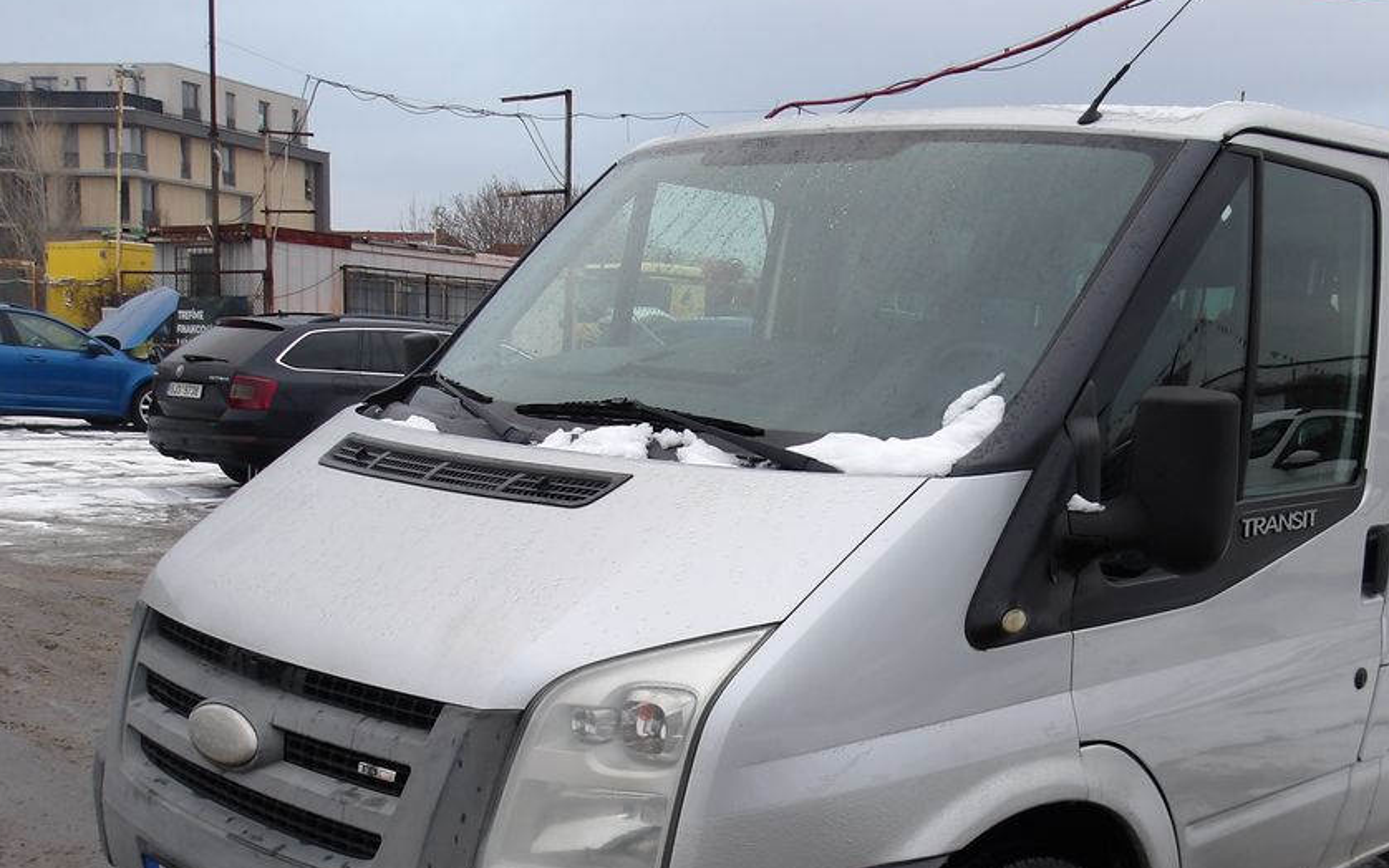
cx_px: 915
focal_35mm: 41
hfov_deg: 47.5
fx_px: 1552
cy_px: 644
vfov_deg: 30.8
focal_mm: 4.9
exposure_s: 1/85
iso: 100
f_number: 3
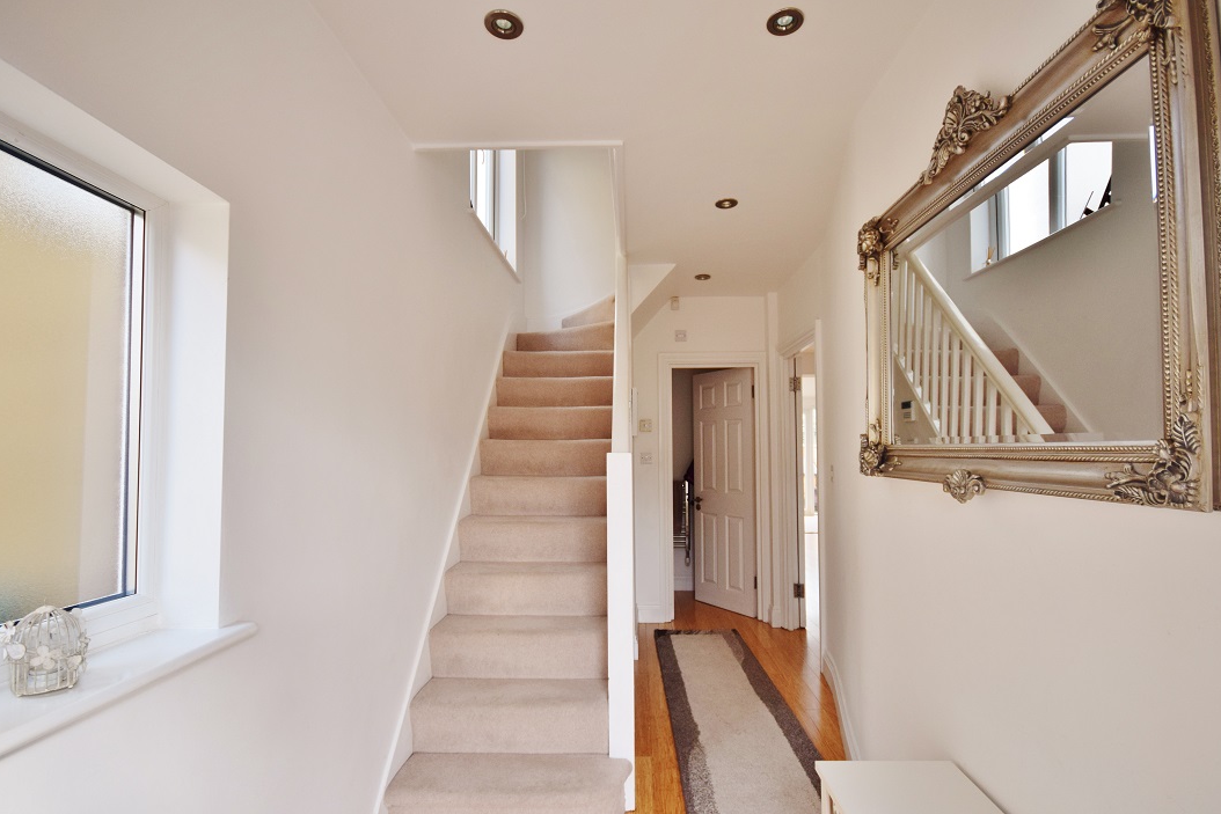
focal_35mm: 16
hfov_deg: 96.7
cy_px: 433
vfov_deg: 73.7
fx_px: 543
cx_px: 622
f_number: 4.5
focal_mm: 10
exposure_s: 1/80
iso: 400
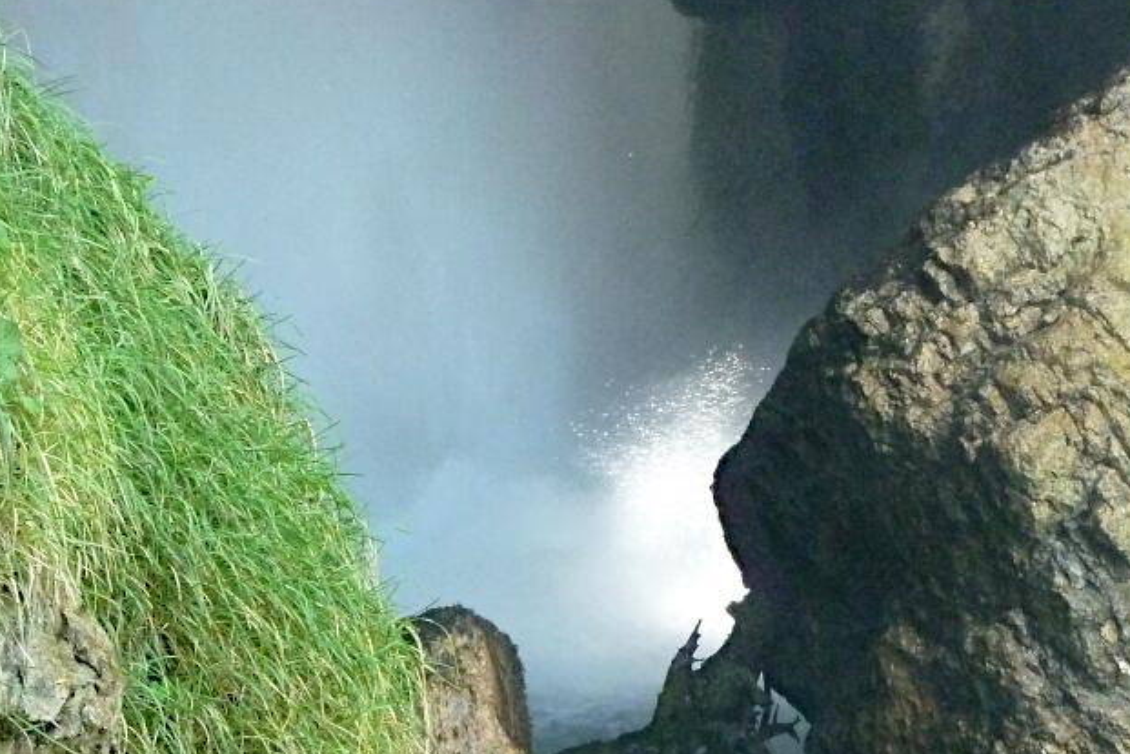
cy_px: 417
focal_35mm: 193
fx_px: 6058
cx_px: 762
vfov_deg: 7.1
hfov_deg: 10.6
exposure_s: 1/100
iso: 640
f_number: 4.3
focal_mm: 15.8
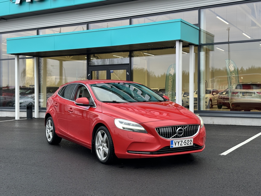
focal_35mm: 48
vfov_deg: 30.3
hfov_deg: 39.7
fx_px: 362
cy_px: 98
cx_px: 130
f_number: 1.78
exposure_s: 1/100
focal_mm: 6.86
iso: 64
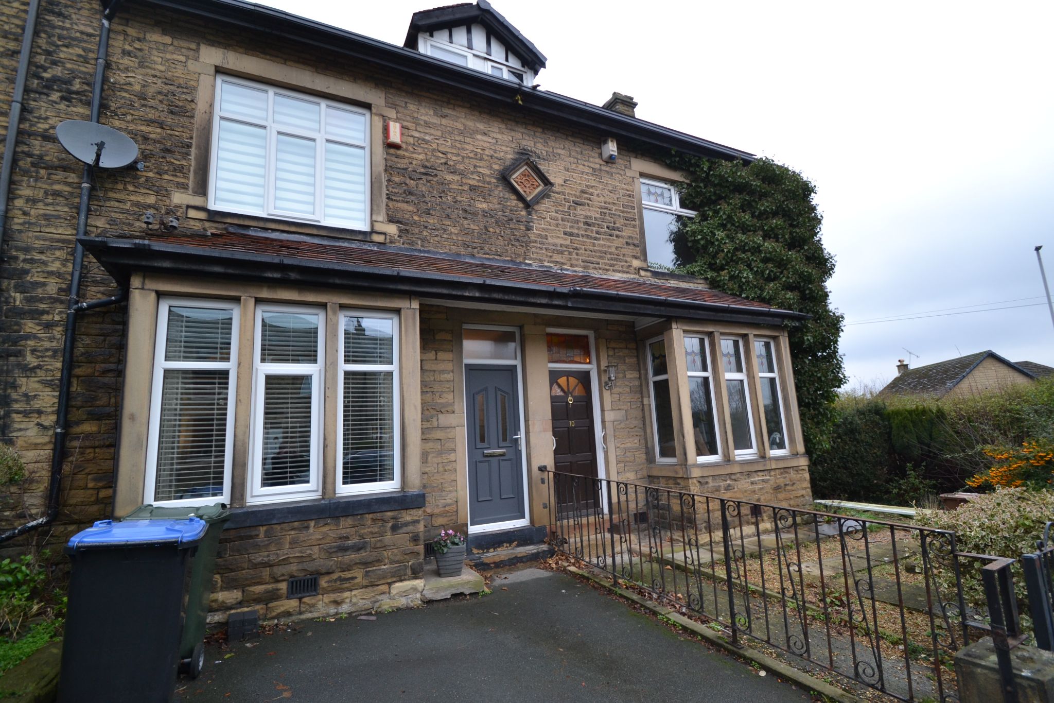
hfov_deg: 100.4
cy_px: 352
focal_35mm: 15
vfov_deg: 77.3
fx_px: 439
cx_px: 527
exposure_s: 1/80
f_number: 4.5
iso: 400
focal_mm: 10
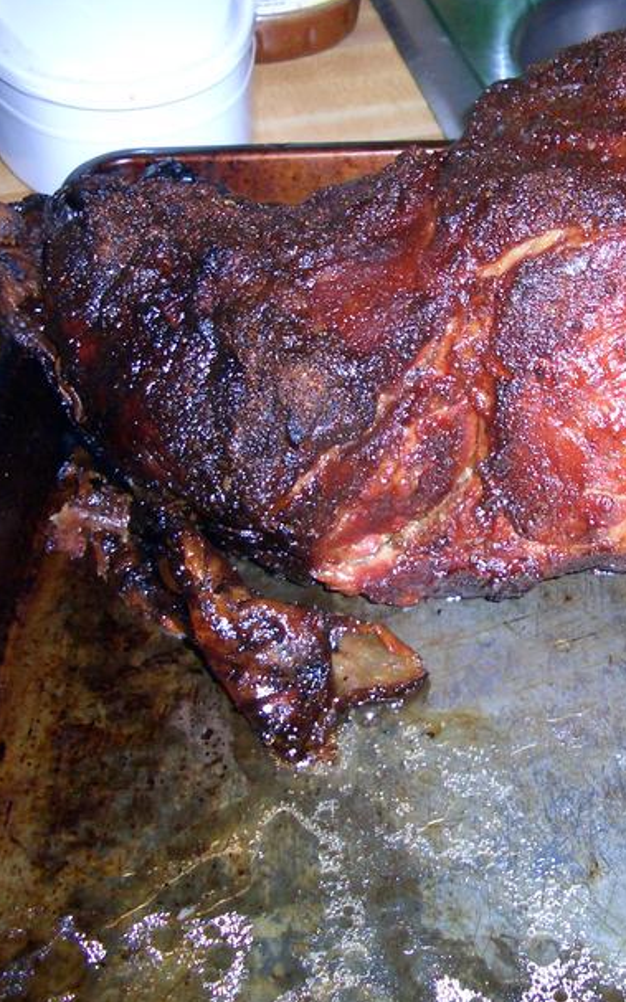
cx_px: 585
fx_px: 1502
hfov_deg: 22.8
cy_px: 483
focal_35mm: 55
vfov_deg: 36.9
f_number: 2.6
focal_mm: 5.8
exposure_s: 1/60
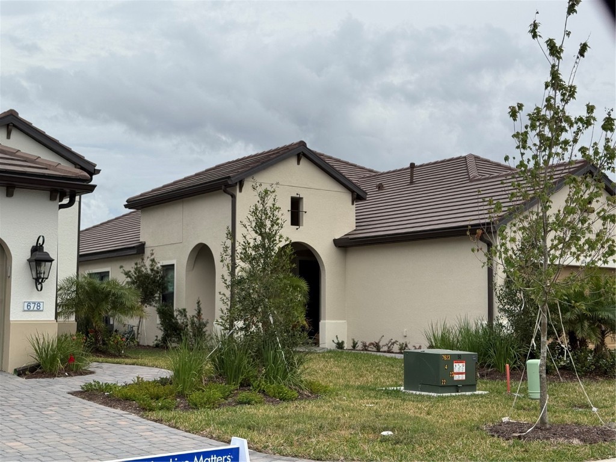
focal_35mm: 48
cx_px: 308
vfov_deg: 30.3
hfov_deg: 39.7
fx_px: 854
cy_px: 231
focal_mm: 6.76
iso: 64
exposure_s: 1/3425
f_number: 1.78
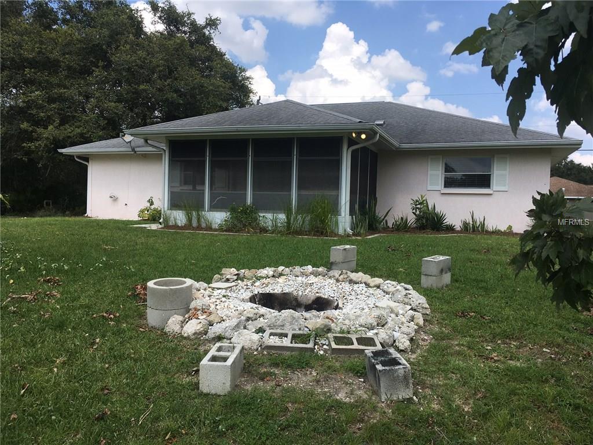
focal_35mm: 29
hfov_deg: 61.7
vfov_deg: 48.2
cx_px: 296
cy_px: 222
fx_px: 497
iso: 25
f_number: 2.2
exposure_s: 1/1374
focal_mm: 4.15
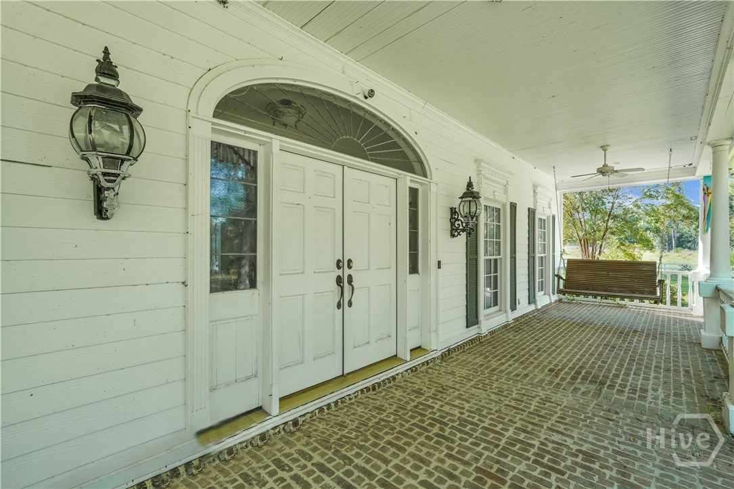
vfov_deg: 73.7
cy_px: 244
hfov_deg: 96.7
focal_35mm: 16
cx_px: 367
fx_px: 326
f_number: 9
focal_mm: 16
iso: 320
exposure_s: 1/100
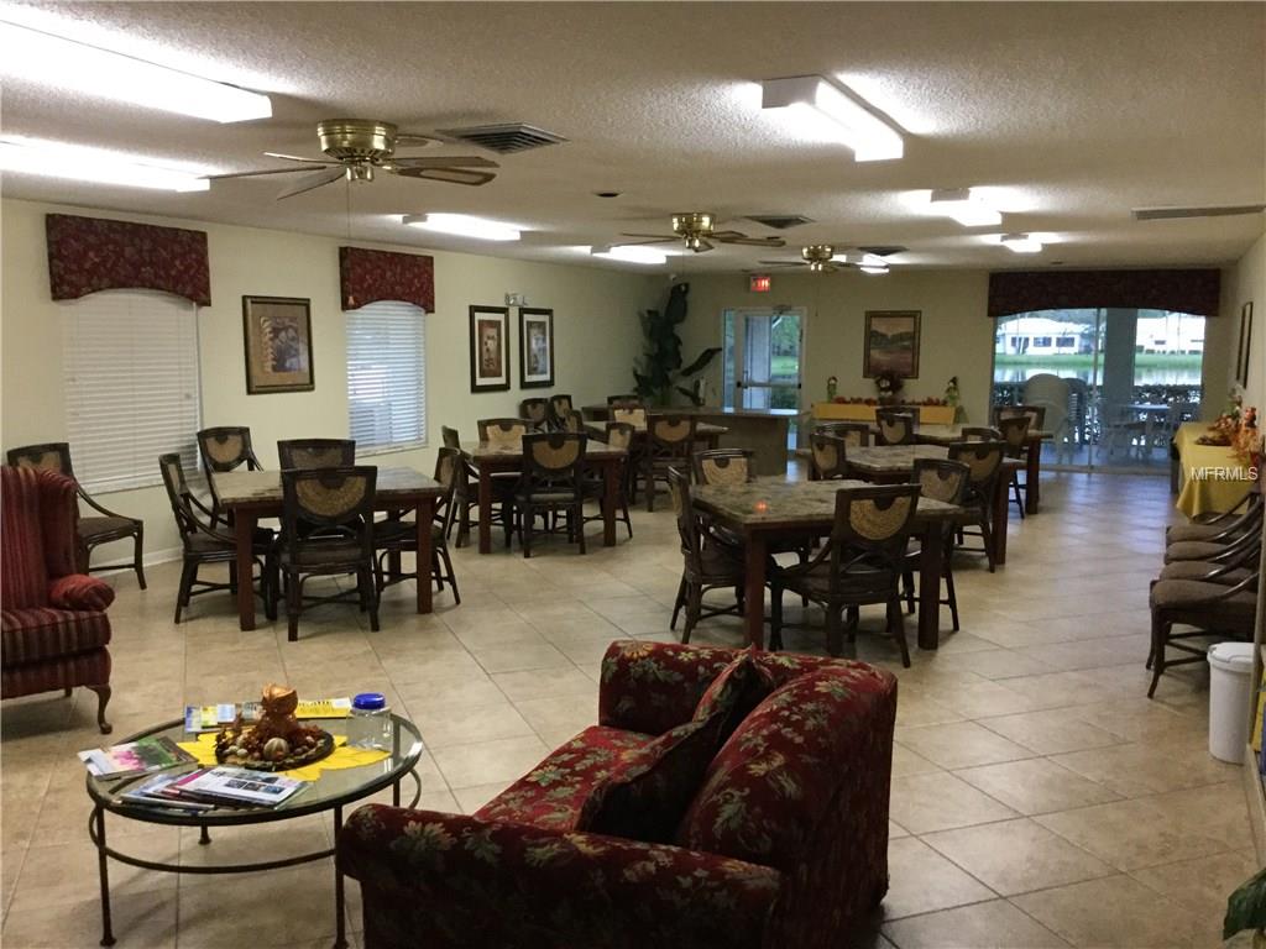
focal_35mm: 31
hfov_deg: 58.4
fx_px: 1134
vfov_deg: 45.4
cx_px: 633
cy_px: 474
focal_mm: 3.3
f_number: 2.4
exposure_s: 1/30
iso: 200
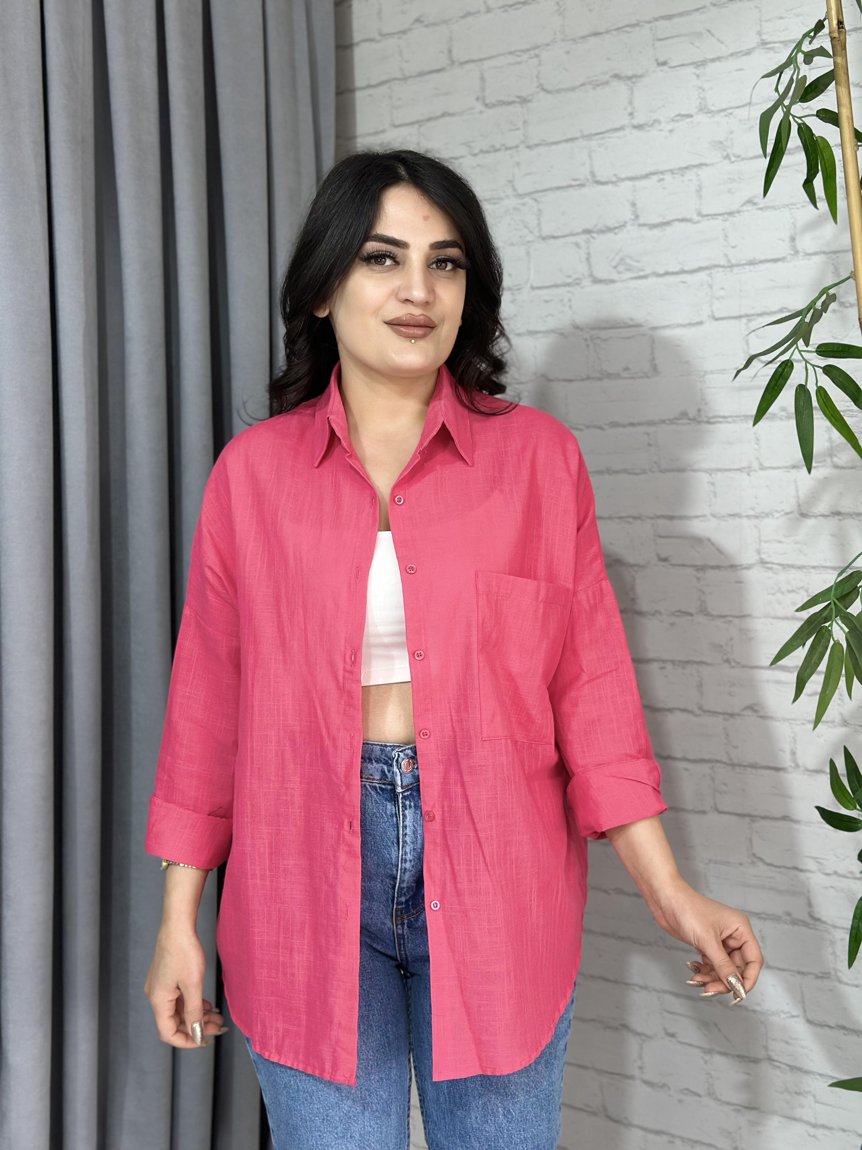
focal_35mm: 48
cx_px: 431
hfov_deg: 30.3
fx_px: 1594
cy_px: 575
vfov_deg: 39.7
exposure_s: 1/100
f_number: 1.78
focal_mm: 6.86
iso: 80
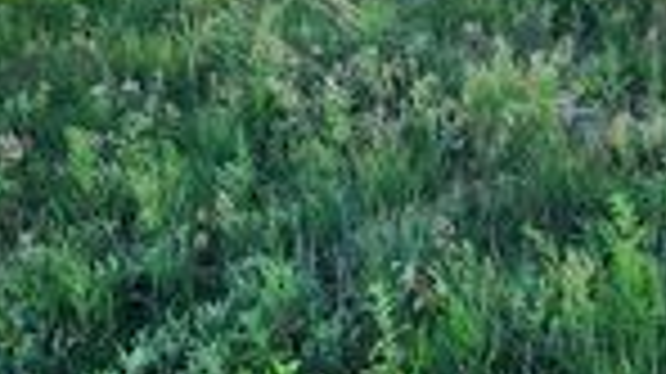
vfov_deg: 16.2
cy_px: 11
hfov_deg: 28.8
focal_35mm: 73
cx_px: 430
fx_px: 1288
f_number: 1.8
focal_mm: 6.4
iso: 12
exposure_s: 1/313
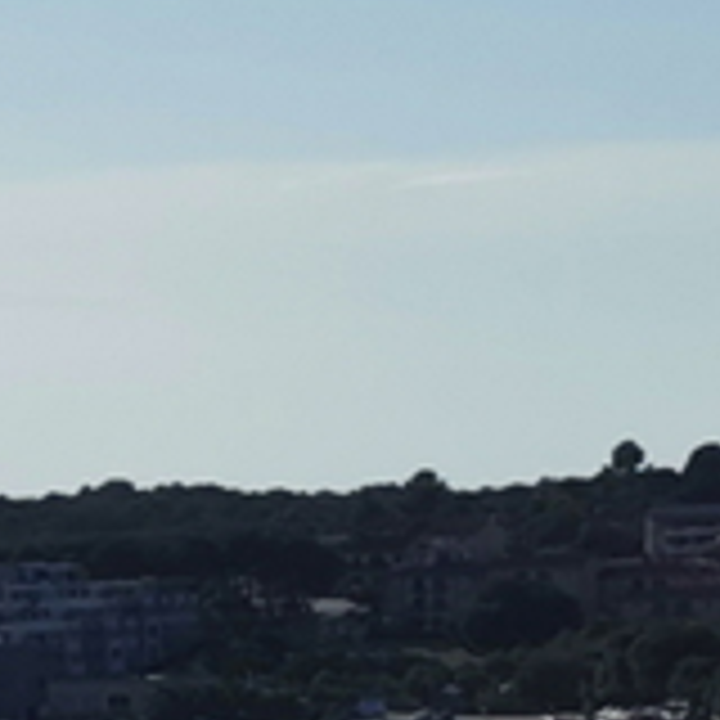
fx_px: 6377
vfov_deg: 6.4
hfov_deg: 6.1
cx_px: -1188
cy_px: 693
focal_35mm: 271
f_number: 1.6
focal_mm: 5.56
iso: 50
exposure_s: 1/11111
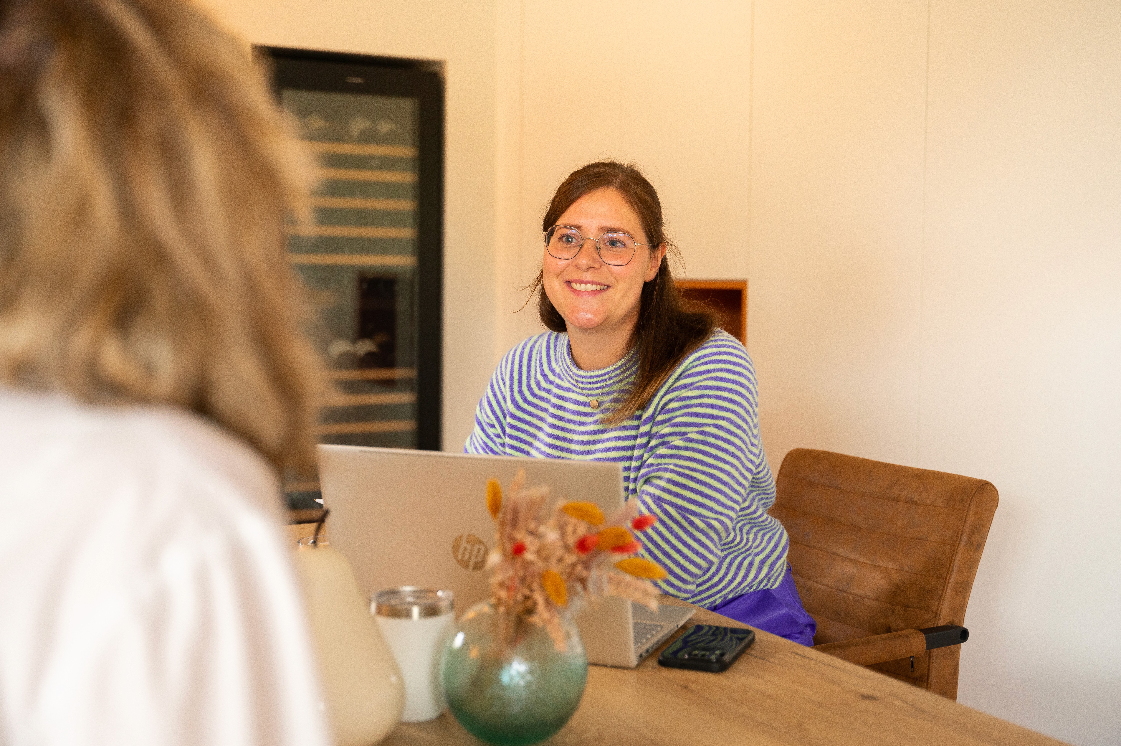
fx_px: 1338
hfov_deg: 45.5
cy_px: 373
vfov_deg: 31.1
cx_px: 560
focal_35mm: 43
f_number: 2.8
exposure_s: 1/160
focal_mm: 43
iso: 1000
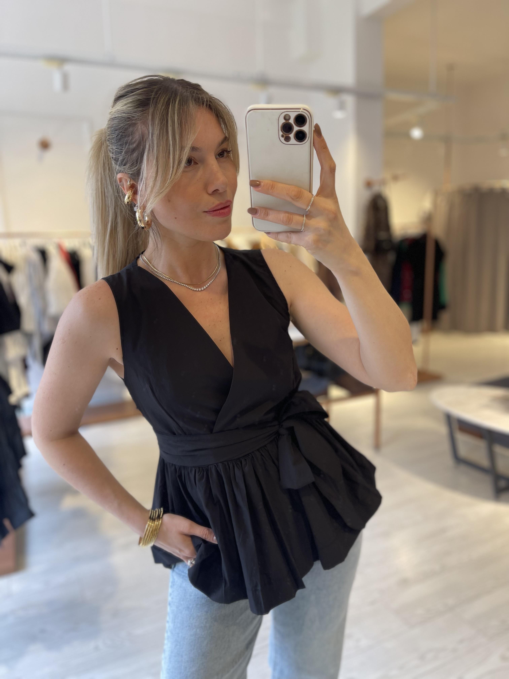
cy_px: 340
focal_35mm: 26
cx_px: 254
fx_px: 510
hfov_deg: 53.1
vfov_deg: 67.3
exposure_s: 1/100
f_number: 1.6
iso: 64
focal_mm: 5.1
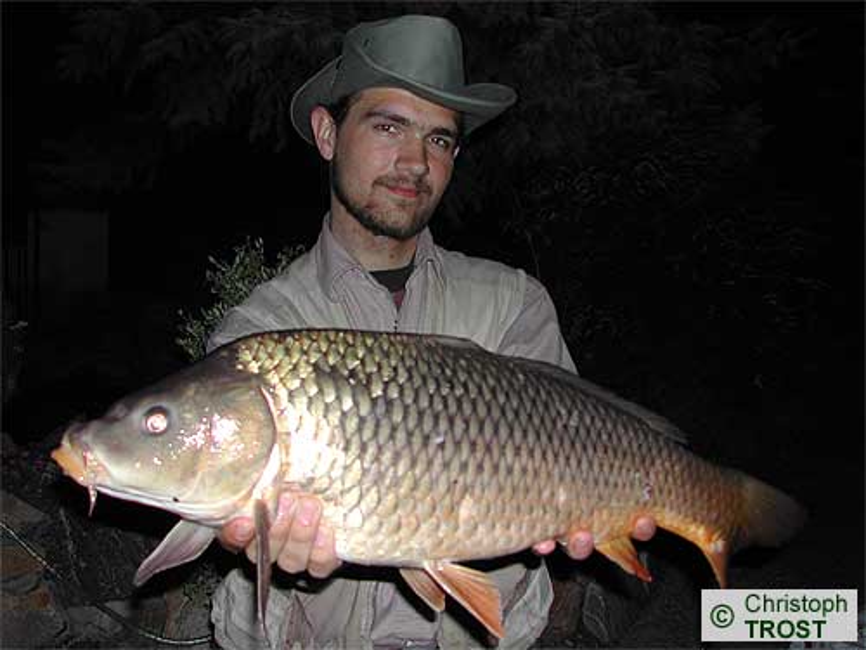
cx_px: 433
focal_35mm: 38
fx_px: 951
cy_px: 325
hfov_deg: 49.0
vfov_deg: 37.7
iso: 100
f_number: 2.8
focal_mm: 8
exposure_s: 1/60
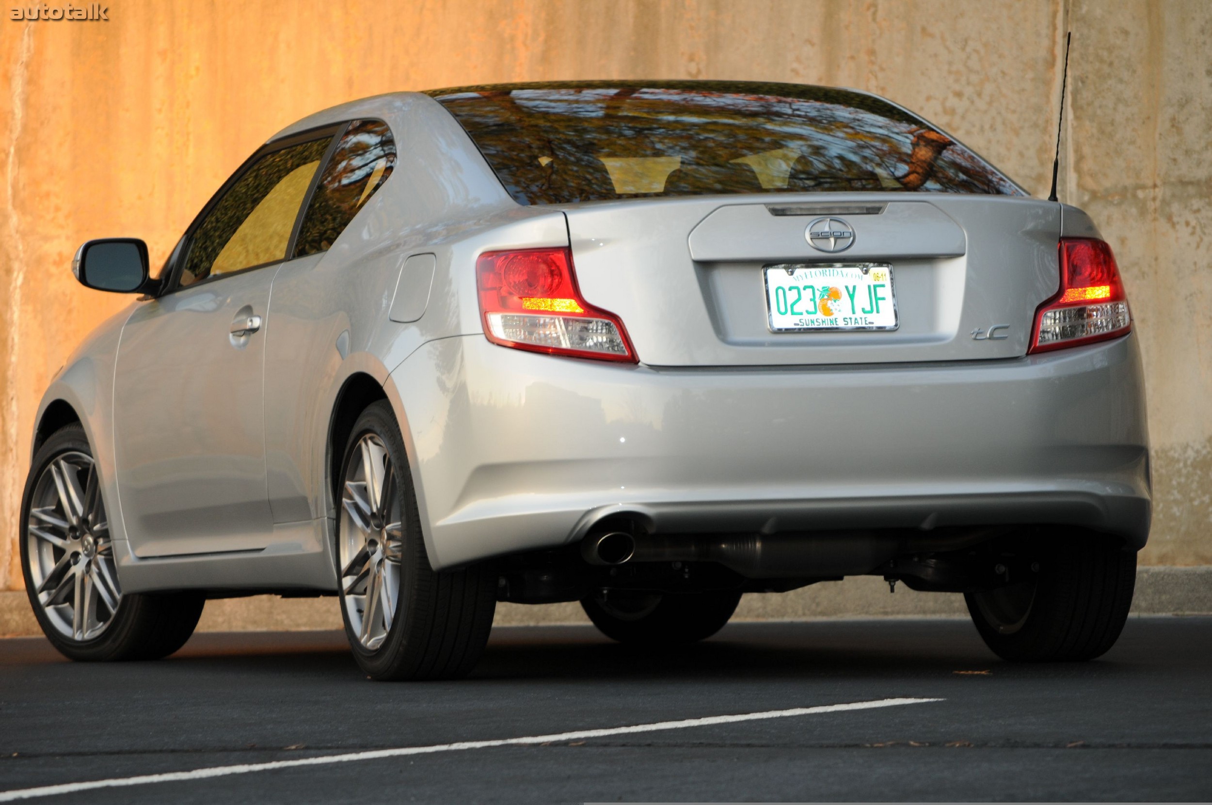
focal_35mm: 188
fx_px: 6305
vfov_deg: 7.3
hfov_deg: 11.0
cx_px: 606
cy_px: 402
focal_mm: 125
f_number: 8
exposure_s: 1/60
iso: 250
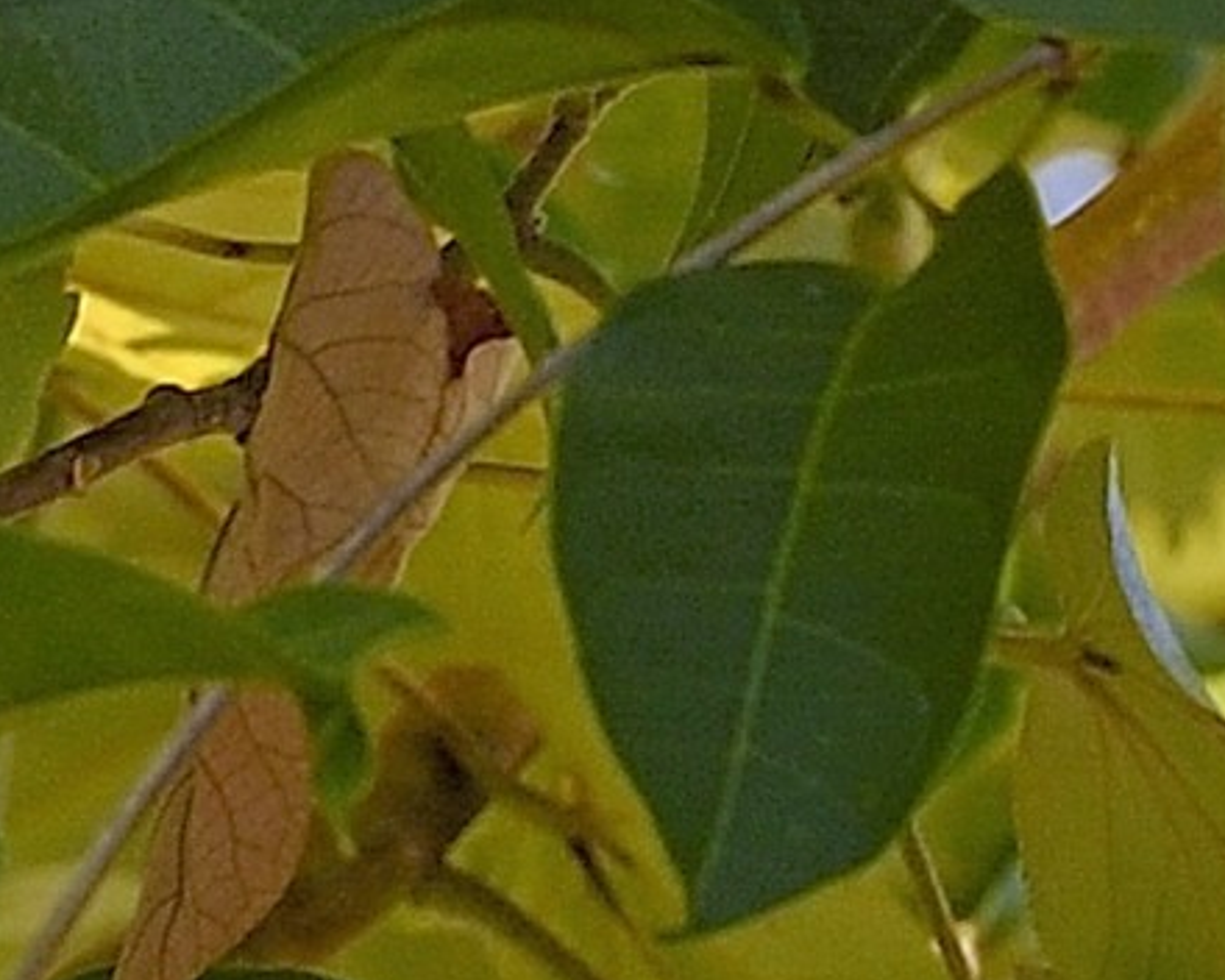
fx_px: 37089
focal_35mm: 1023
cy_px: -1275
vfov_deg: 1.5
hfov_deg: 1.9
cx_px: -253
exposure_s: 1/250
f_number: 7.1
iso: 200
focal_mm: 200
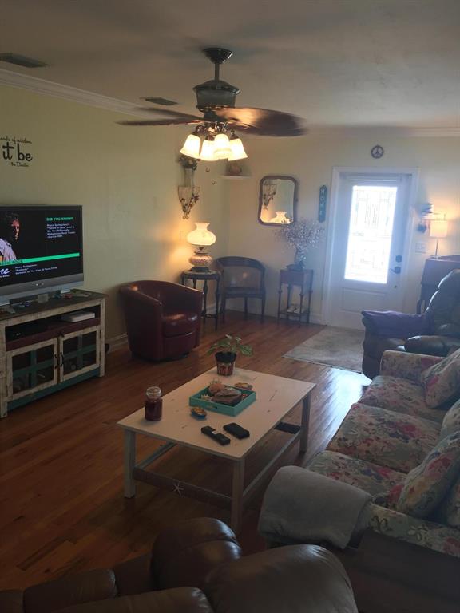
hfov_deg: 48.2
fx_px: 514
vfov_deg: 61.7
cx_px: 230
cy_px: 306
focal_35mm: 29
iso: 64
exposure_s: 1/30
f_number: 2.2
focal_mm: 4.15
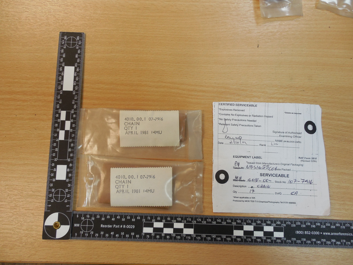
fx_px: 255
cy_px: 132
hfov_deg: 69.4
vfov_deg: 54.9
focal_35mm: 25
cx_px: 176
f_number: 3.3
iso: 180
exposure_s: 1/30
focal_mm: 4.5
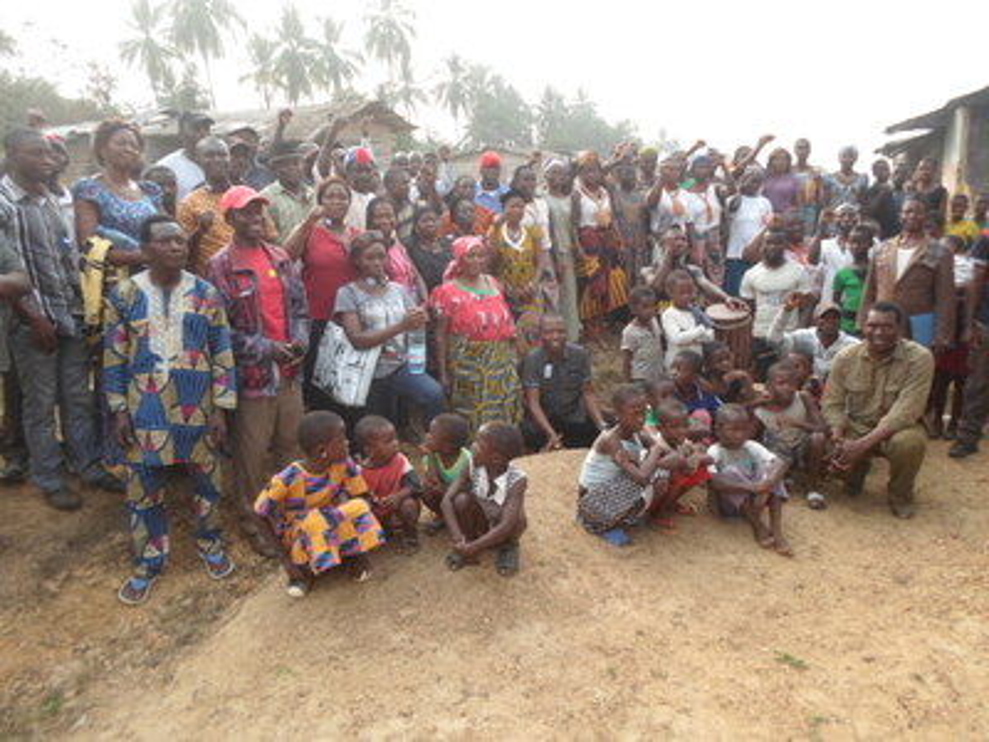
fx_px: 714
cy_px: 371
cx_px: 494
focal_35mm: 25
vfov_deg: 54.9
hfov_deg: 69.4
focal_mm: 4.5
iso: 80
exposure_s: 1/180
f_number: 2.5
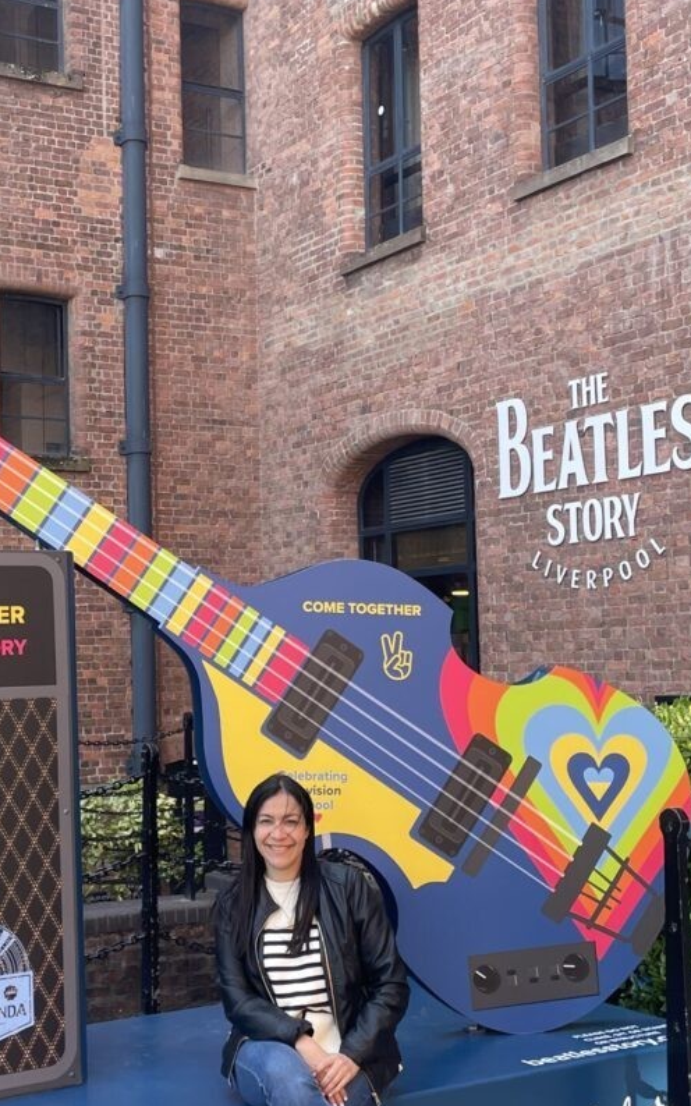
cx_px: 148
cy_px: 553
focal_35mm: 50
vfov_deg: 40.3
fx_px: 1507
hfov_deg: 25.4
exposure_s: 1/200
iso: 32
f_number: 1.6
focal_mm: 4.2
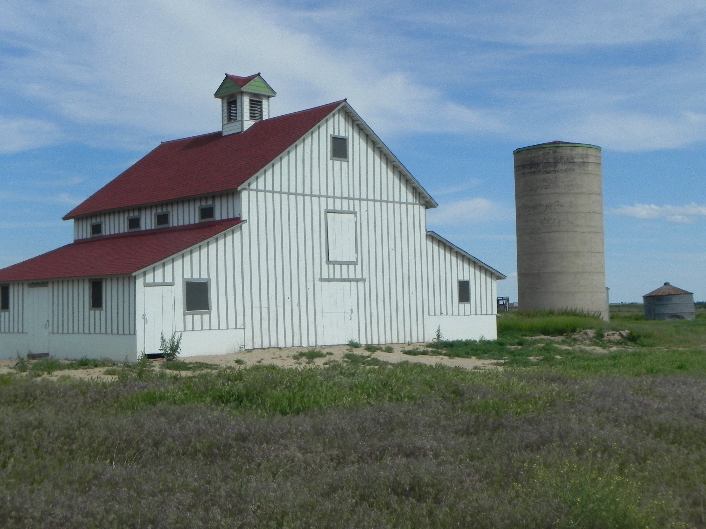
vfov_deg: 28.0
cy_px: 264
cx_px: 353
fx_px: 1061
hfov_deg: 36.8
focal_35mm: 52
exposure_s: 1/684
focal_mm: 9.2
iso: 160
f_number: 8
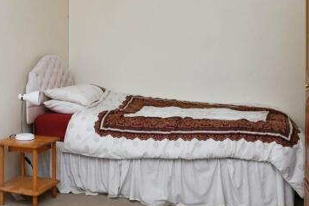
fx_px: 386
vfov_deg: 29.8
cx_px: 85
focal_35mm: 45
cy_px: 78
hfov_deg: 42.5
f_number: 10
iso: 800
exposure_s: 1/60
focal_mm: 16
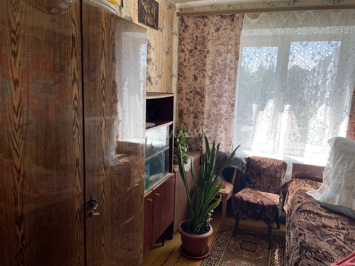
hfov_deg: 67.3
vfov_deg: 53.1
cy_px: 133
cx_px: 178
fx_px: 267
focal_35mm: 26
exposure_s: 1/267
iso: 32
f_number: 1.6
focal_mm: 4.2
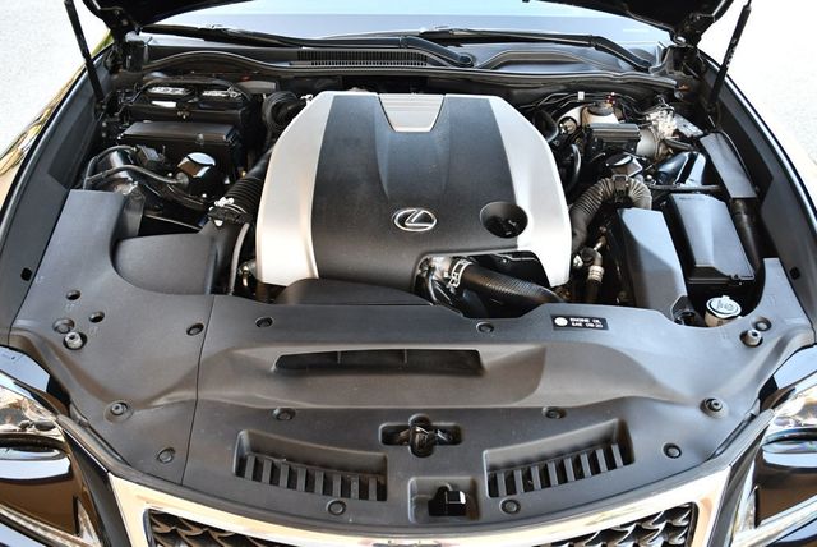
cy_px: 274
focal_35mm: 36
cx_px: 408
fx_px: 818
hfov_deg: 53.1
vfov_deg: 36.9
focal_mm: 18
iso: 800
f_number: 3.5
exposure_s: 1/160
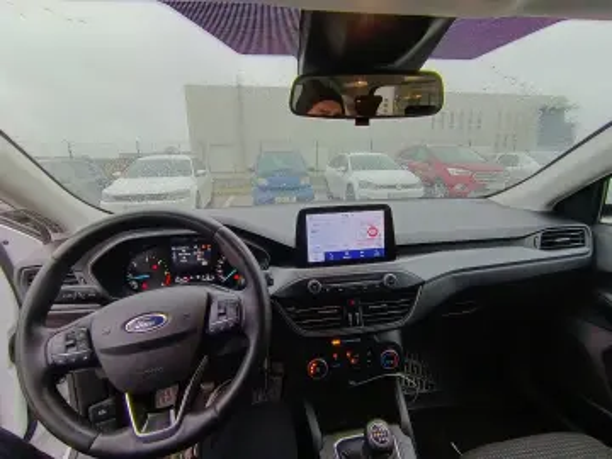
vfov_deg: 74.7
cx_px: 306
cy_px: 230
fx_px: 301
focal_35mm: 17
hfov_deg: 91.0
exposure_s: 1/50
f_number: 2.2
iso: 203
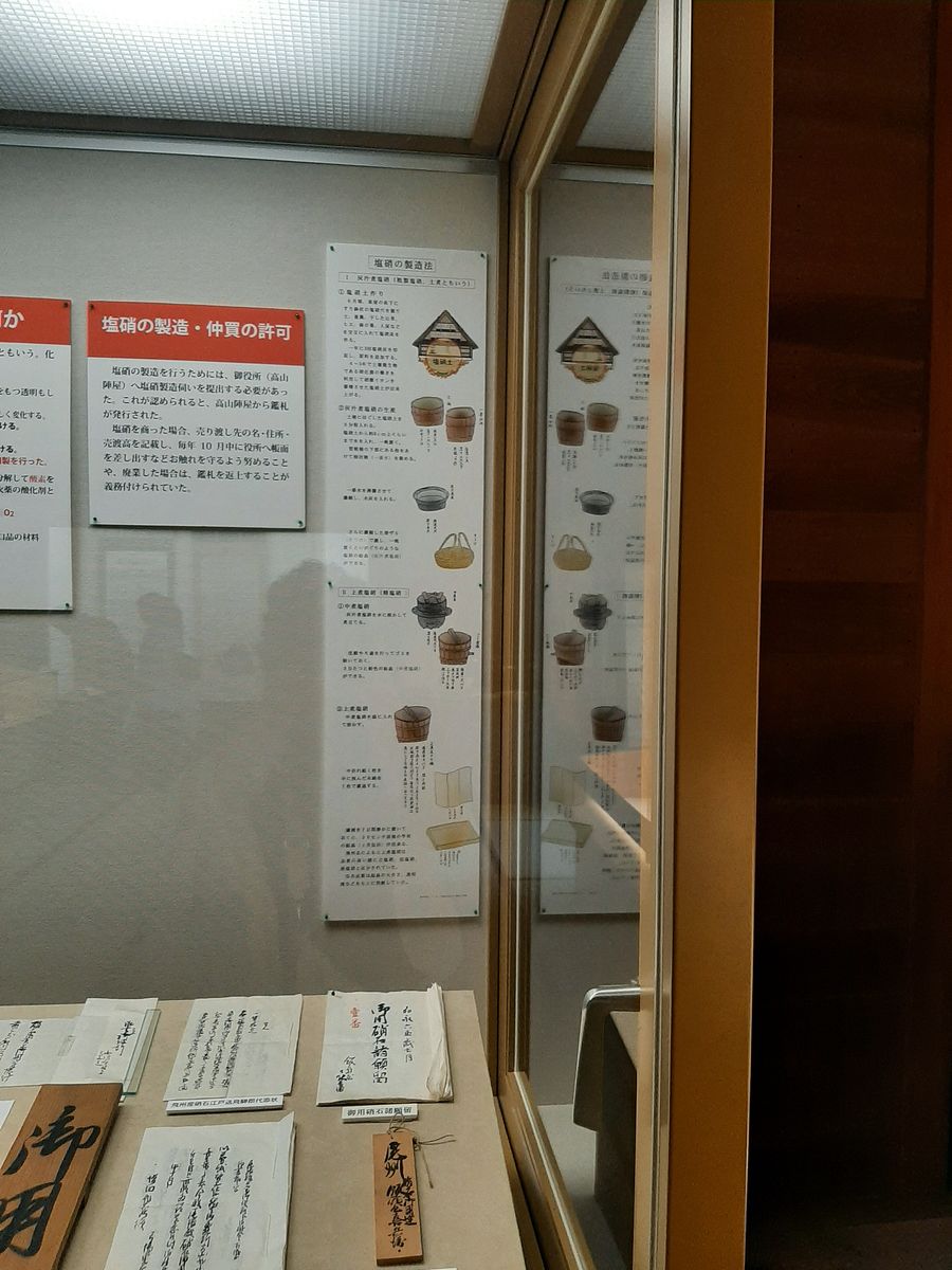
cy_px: 635
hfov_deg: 53.1
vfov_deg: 67.3
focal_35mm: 26
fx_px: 953
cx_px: 476
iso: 200
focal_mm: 3.93
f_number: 1.7
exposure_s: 1/50
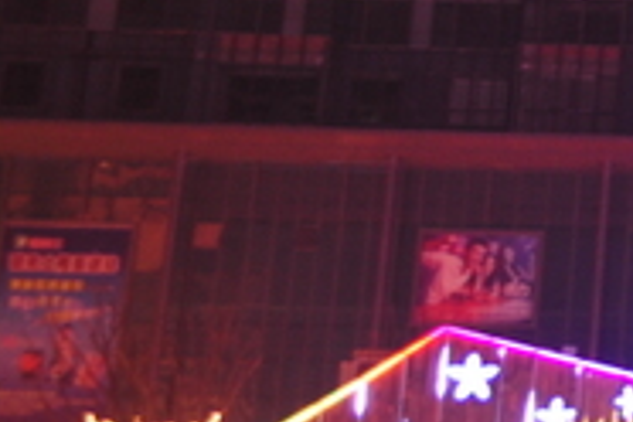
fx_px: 2567
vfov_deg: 9.1
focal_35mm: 146
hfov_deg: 12.3
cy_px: -226
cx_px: 1290
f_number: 3.2
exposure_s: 1/13
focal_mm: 34
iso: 800
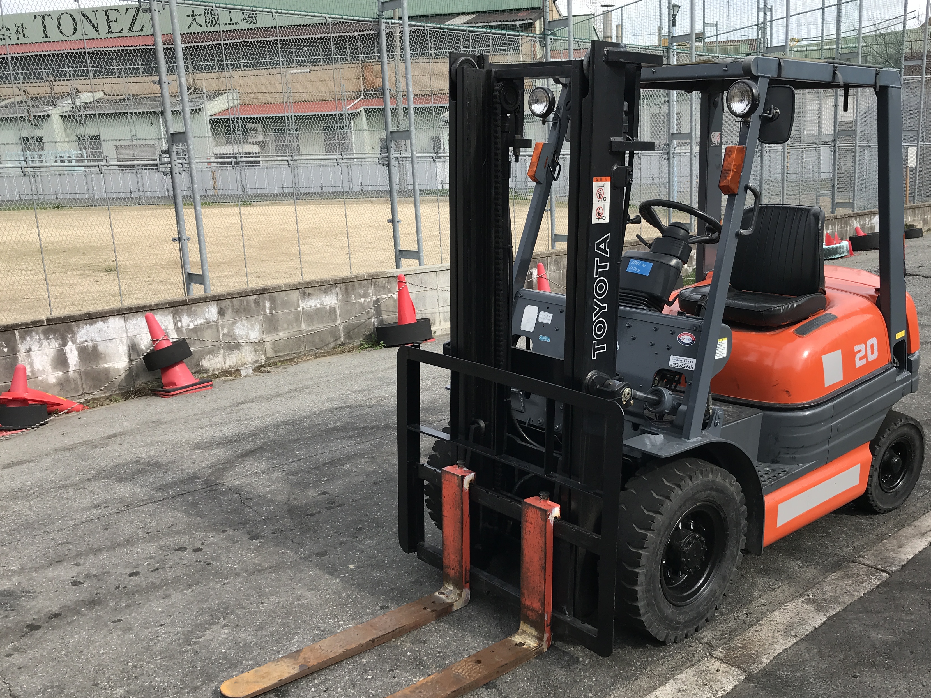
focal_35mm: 34
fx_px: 914
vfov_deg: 41.8
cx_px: 547
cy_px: 381
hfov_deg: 53.7
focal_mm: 3.99
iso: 20
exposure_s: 1/847
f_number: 1.8
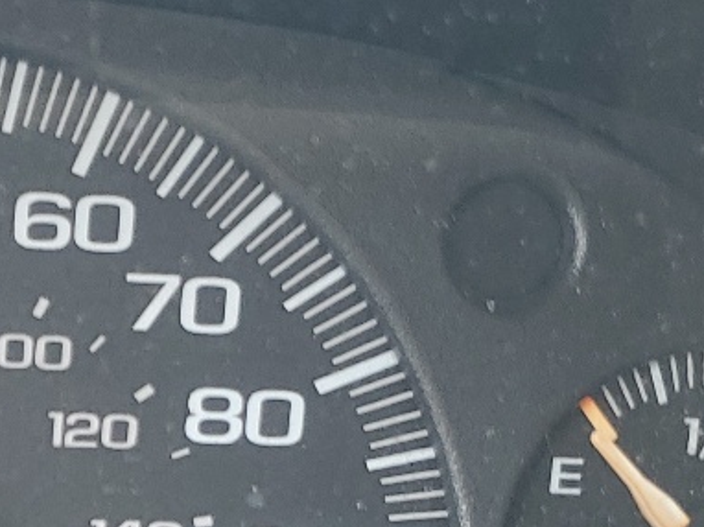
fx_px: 2215
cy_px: 750
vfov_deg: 13.0
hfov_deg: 17.1
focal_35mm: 109
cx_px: -168
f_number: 1.5
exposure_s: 1/60.2
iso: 52
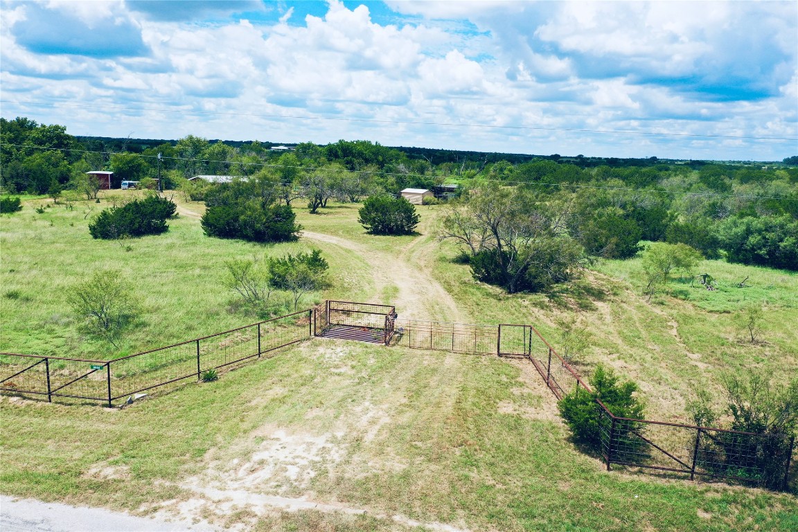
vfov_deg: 46.4
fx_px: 621
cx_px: 399
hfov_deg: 65.5
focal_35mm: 28
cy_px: 266
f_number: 5.6
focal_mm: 10.26
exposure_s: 1/500
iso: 100
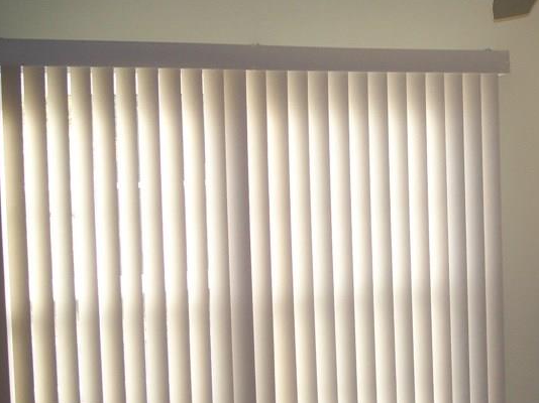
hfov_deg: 26.6
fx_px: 1105
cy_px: 255
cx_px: 477
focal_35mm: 71
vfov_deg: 20.7
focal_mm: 7.8
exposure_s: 1/80
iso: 125
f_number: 2.8
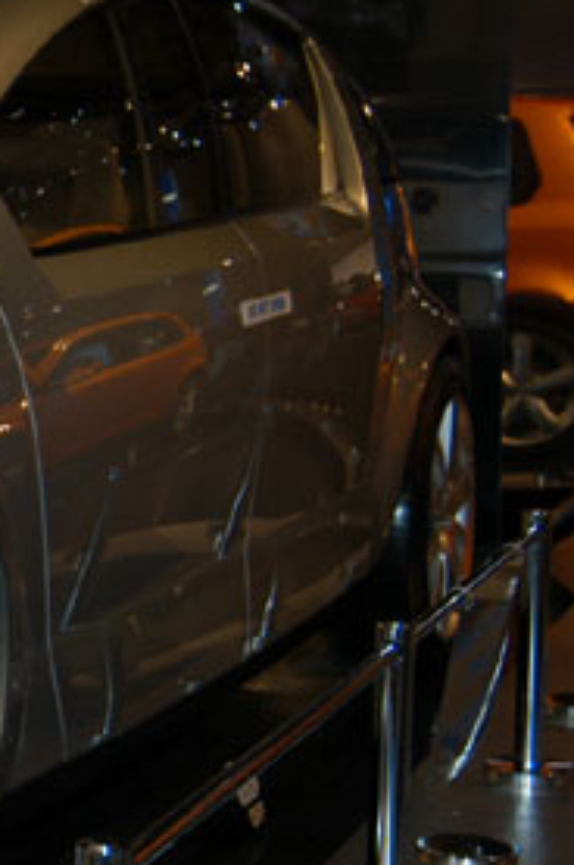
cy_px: 440
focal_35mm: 110
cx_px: -413
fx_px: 2637
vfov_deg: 18.6
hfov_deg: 11.6
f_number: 5
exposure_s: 1/60
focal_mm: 30
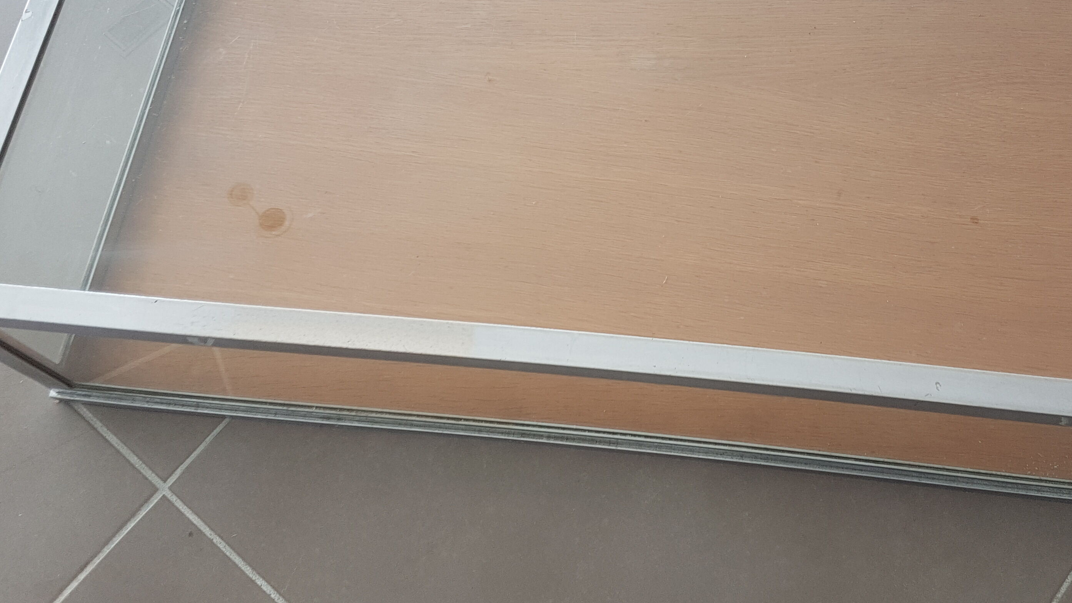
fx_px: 1165
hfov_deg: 48.8
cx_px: 683
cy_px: 178
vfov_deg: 28.7
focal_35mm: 41
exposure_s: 1/50
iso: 40
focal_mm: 4.2
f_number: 1.7
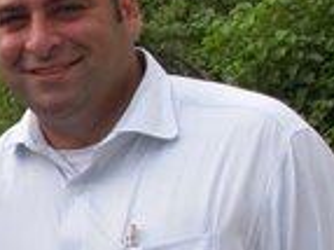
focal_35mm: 147
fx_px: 1417
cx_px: -217
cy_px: 196
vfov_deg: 10.1
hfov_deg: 12.5
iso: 100
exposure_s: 1/124
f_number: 4.5
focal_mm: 8.9
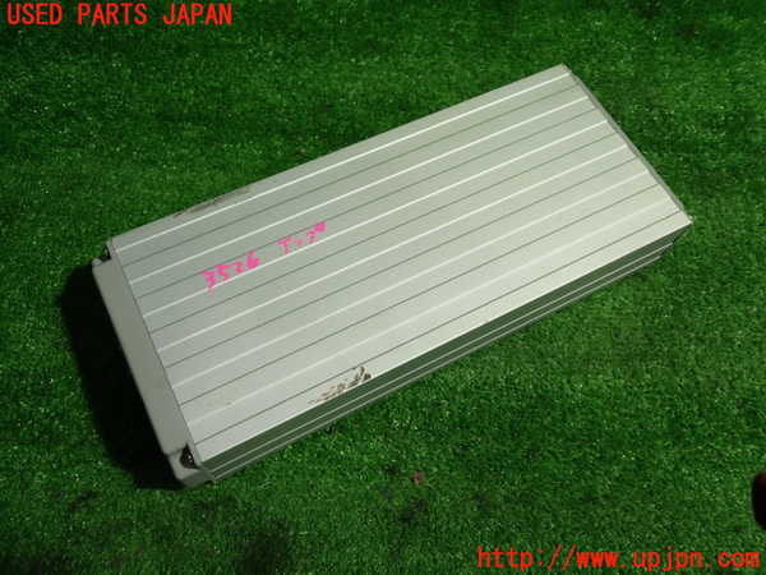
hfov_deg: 60.0
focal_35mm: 30
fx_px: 664
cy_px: 288
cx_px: 383
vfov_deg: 46.8
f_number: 2.3
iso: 200
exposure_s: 1/50
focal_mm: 5.4
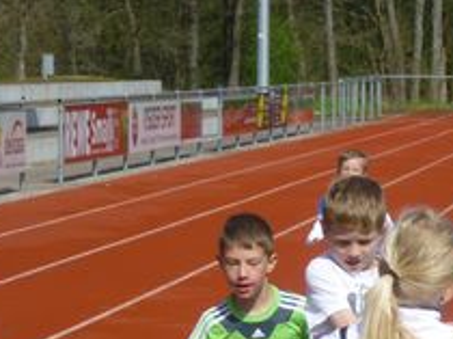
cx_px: 485
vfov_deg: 4.9
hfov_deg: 6.5
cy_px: 393
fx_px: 3948
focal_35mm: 302
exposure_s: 1/500
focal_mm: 17.5
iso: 80
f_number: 5.7
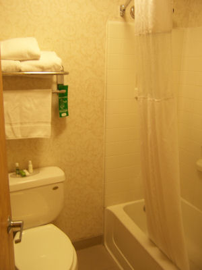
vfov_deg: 55.4
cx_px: 101
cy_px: 135
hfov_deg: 42.9
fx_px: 257
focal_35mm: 33
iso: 80
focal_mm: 5.5
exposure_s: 1/3
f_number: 3.4
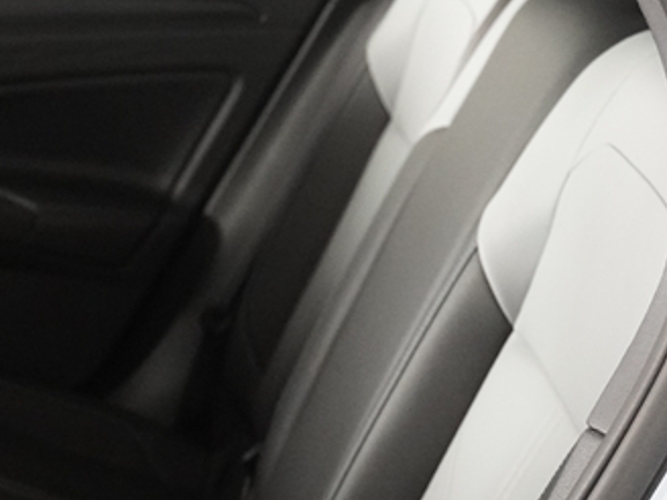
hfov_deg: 19.1
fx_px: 1908
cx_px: -59
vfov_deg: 14.8
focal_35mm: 99
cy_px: 440
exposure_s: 1/160
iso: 4000
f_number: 2.8
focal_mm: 22
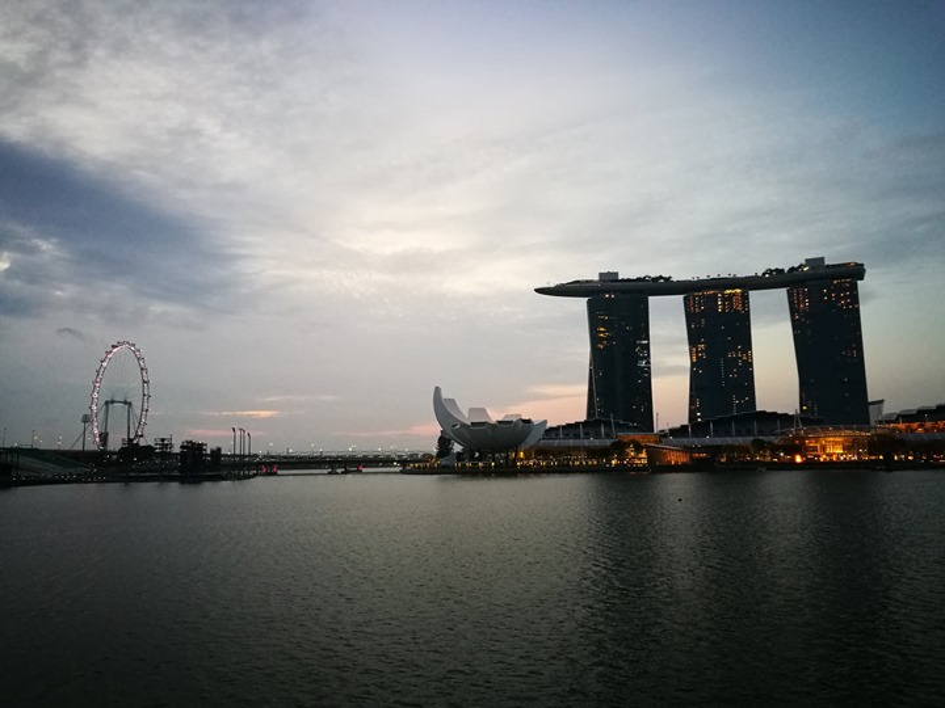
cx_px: 472
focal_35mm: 27
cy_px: 354
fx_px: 737
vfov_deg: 51.4
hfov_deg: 65.3
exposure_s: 1/25
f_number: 2.2
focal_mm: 4.5
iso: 400
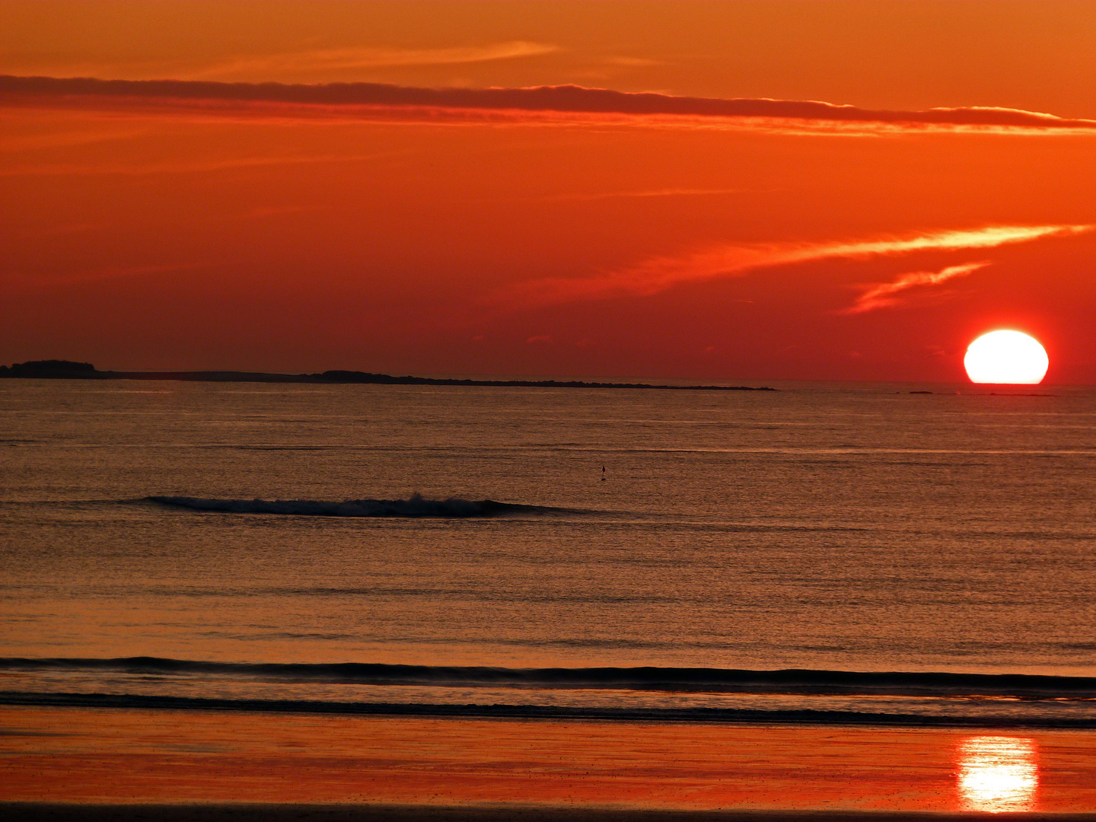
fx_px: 8992
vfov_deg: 5.2
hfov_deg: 7.0
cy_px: 411
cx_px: 548
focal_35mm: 284
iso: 80
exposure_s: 1/250
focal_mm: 51.1
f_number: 4.5
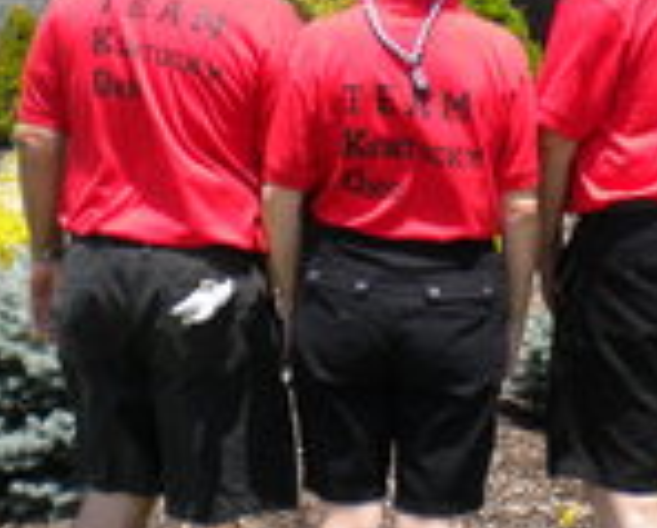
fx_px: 1753
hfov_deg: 21.2
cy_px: 158
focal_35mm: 90
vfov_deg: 17.1
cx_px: 420
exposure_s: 1/388
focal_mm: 6.3
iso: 80
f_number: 4.6
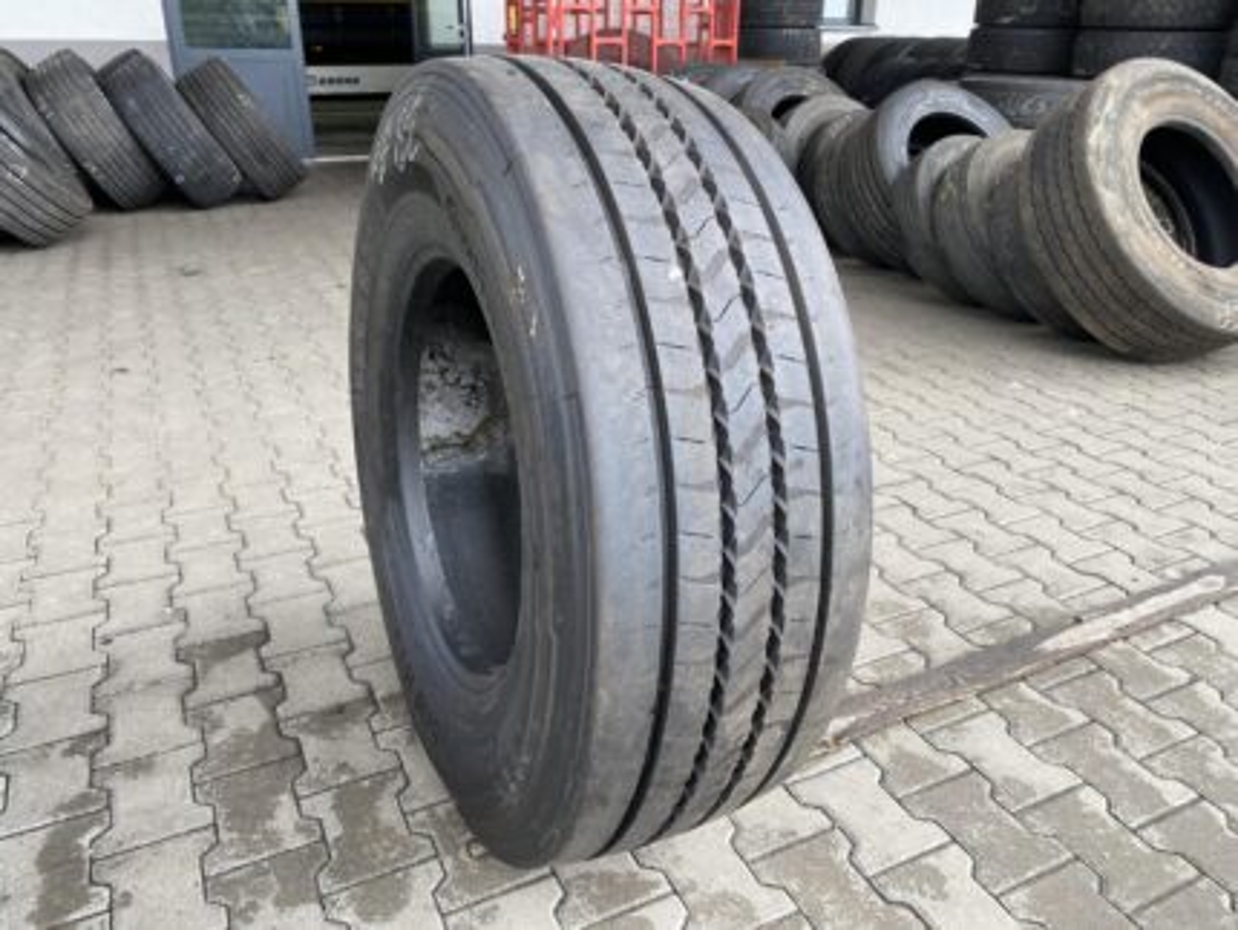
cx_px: 619
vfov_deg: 53.1
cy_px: 465
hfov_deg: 67.3
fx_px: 930
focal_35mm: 26
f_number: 1.8
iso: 32
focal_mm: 4.25
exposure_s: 1/256
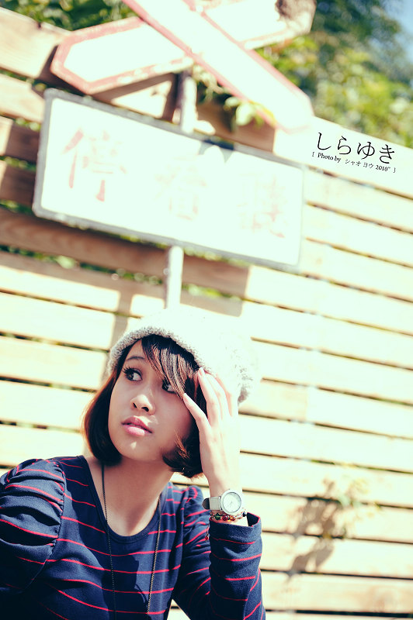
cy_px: 310
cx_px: 206
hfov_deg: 23.3
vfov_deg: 34.5
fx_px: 1000
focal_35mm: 58
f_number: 2.8
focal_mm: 58
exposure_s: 1/1000
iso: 200
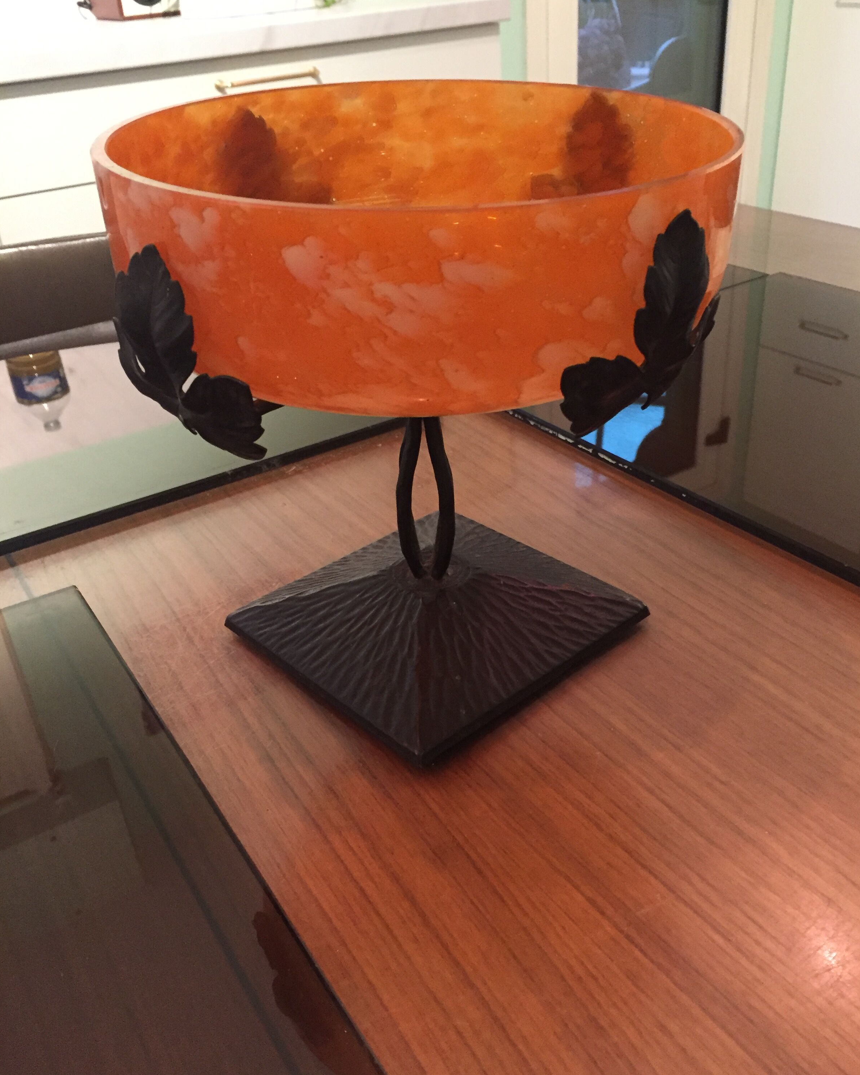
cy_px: 559
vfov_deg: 57.2
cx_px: 439
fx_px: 986
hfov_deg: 47.1
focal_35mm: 31
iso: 250
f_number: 2.2
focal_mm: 4.15
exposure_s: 1/25
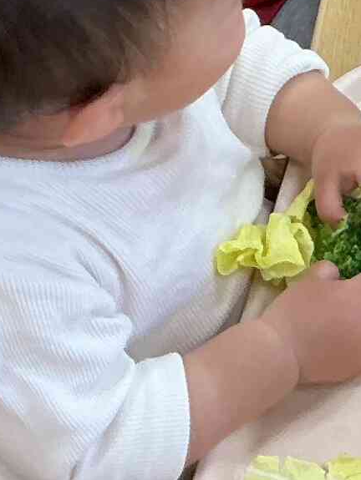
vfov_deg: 15.0
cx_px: 847
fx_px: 1750
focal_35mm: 126
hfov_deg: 10.3
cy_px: -124
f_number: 1.8
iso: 50
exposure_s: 1/100
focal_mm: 3
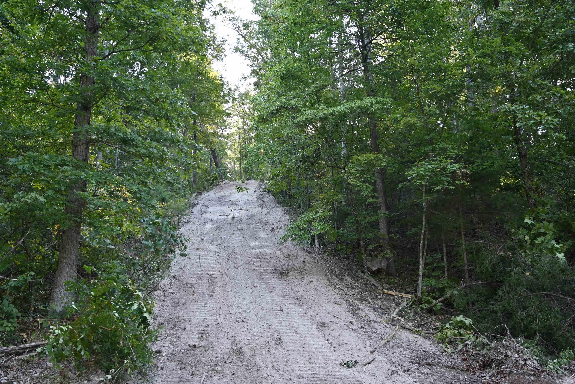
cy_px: 192
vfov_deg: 44.3
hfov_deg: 62.8
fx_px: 471
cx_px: 288
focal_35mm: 30
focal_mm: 29.5
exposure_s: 1/160
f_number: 4
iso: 400
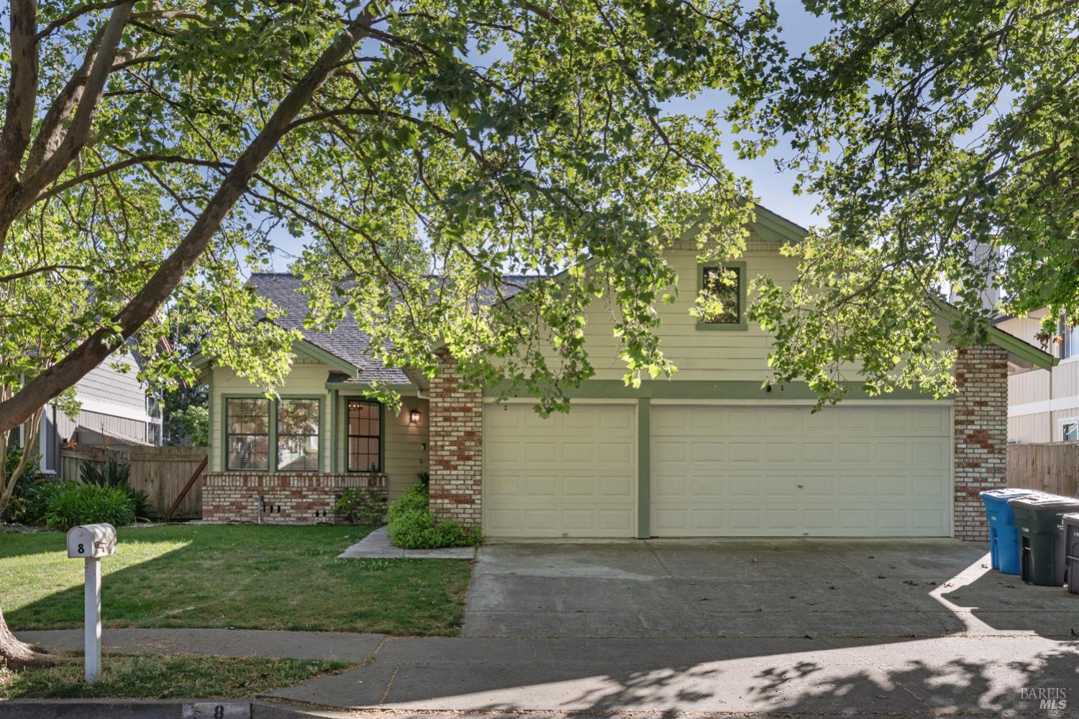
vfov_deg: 37.9
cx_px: 540
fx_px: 1049
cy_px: 360
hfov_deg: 54.4
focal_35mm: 35
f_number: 9
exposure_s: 1/100
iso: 160
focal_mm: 35
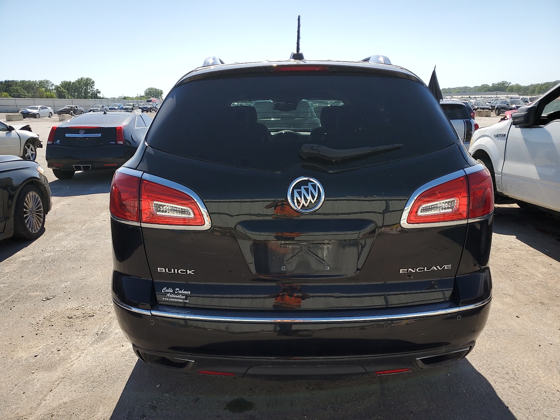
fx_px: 421
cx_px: 280
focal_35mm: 26
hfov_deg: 67.3
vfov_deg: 53.1
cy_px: 210
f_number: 1.5
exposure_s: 1/3333
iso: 50
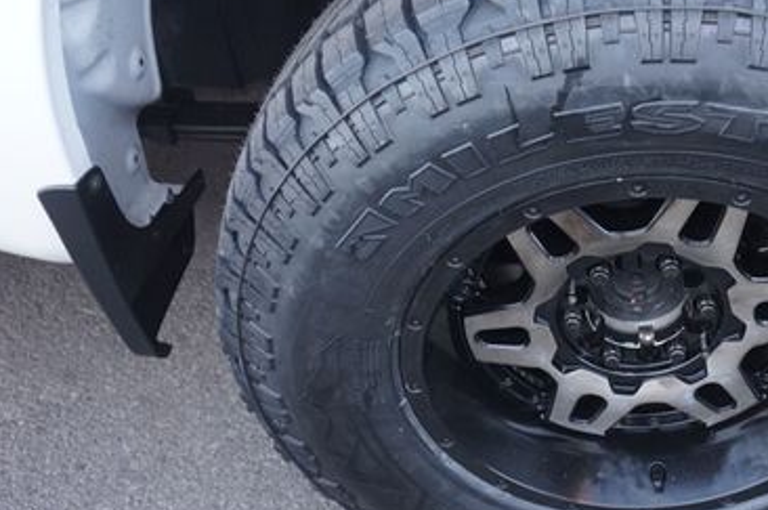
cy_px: 212
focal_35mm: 42
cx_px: 550
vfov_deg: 31.7
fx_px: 895
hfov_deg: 45.3
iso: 320
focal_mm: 16
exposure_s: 1/60
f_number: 4
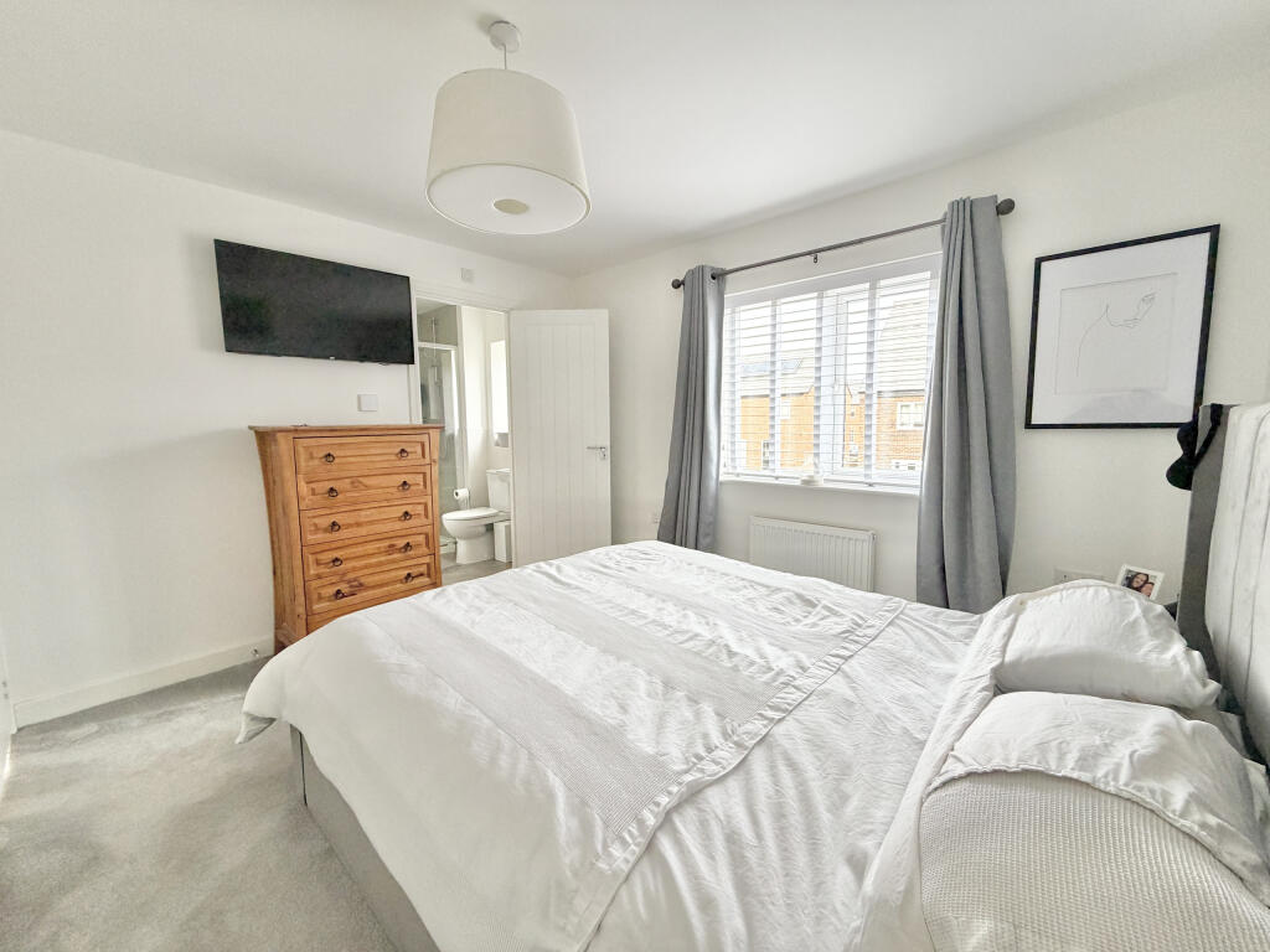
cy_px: 476
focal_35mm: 14
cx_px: 635
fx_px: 514
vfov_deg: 85.7
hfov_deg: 102.1
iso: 250
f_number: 2.2
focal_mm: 2.22
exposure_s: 1/121
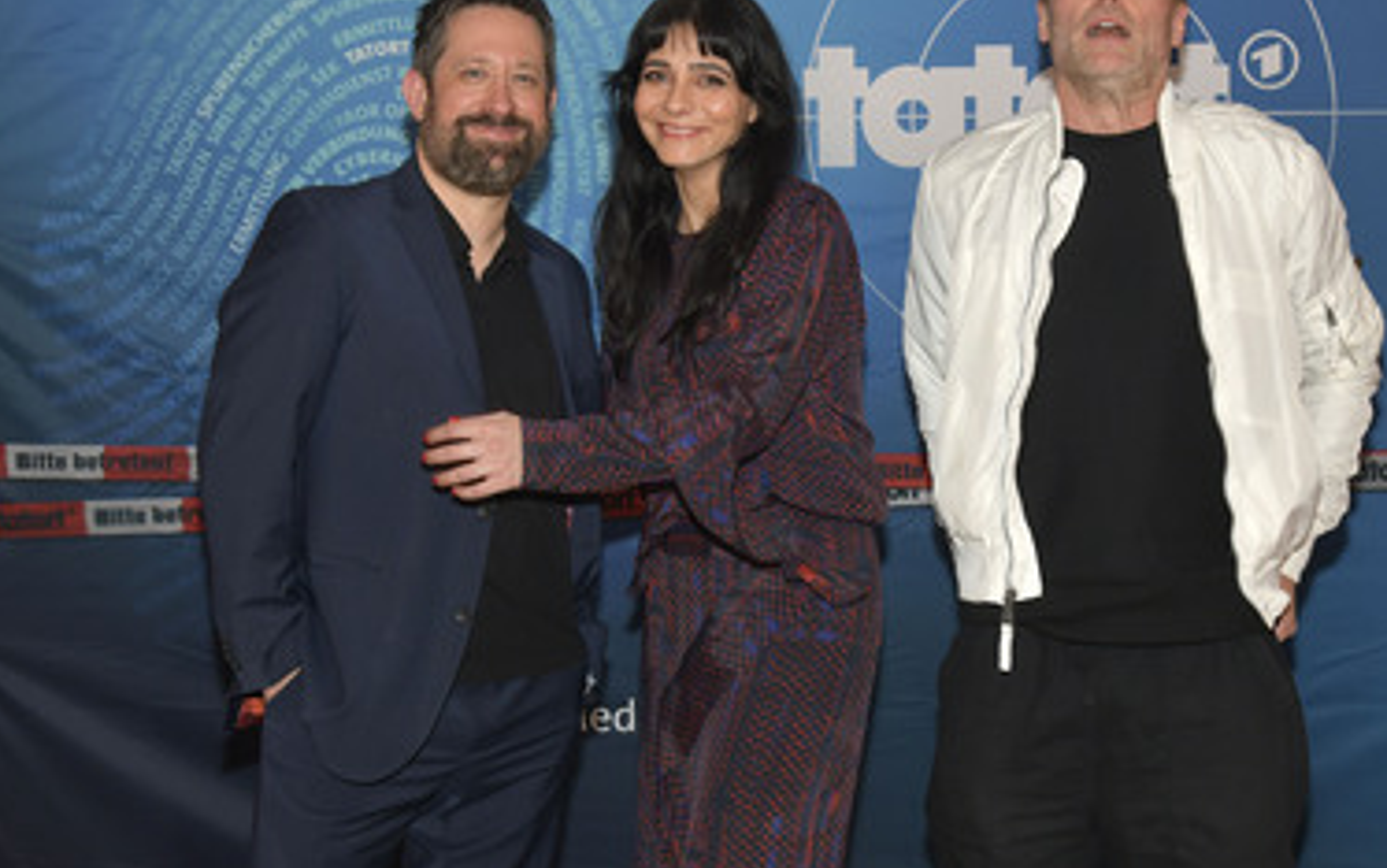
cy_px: 341
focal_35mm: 59
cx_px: 792
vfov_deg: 22.0
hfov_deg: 34.5
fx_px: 2231
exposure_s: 1/200
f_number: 5.6
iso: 640
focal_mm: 48
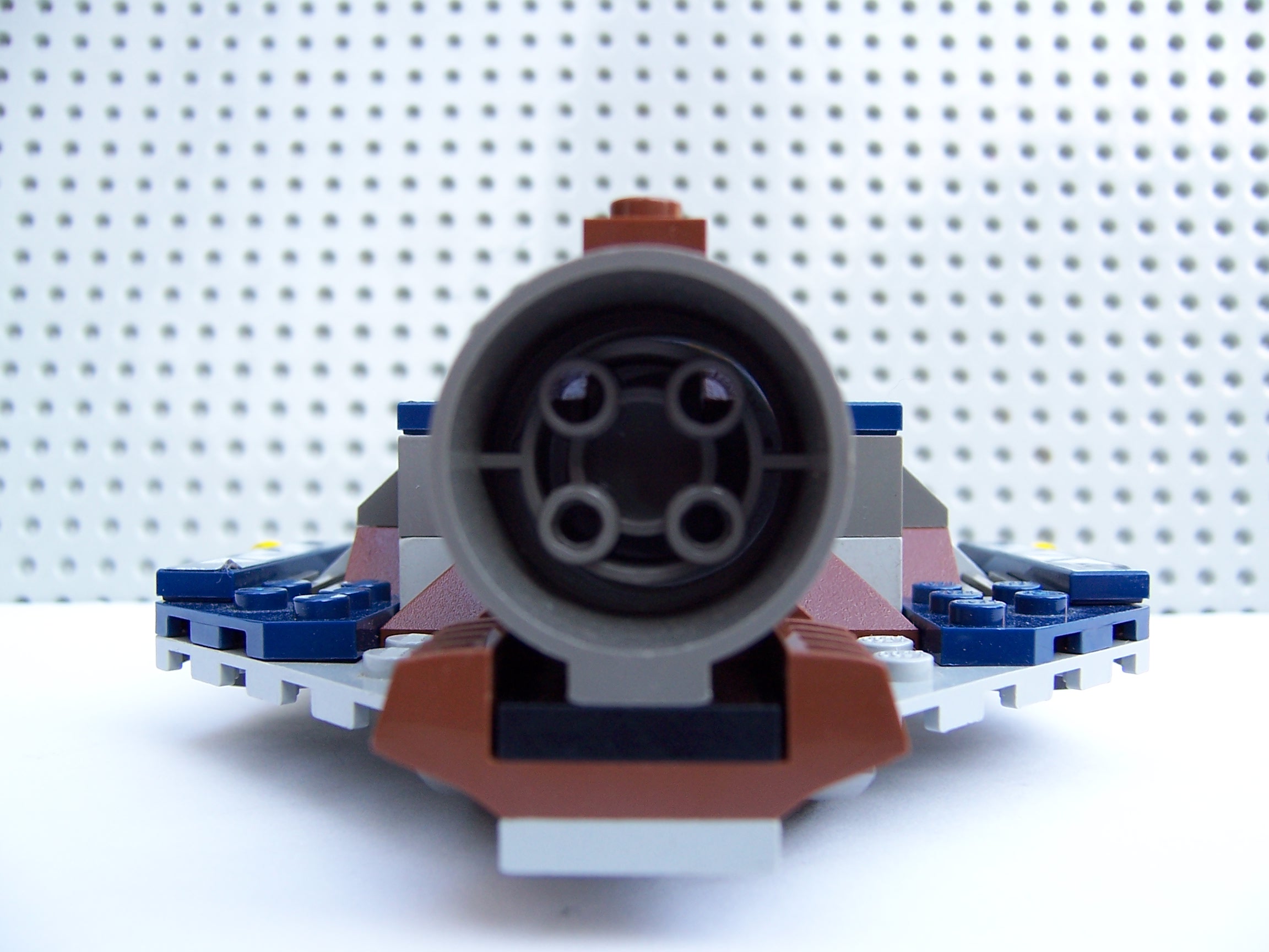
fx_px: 1210
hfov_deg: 55.4
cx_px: 634
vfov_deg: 42.9
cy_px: 476
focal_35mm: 33
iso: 80
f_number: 3.4
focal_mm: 5.5
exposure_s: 1/60
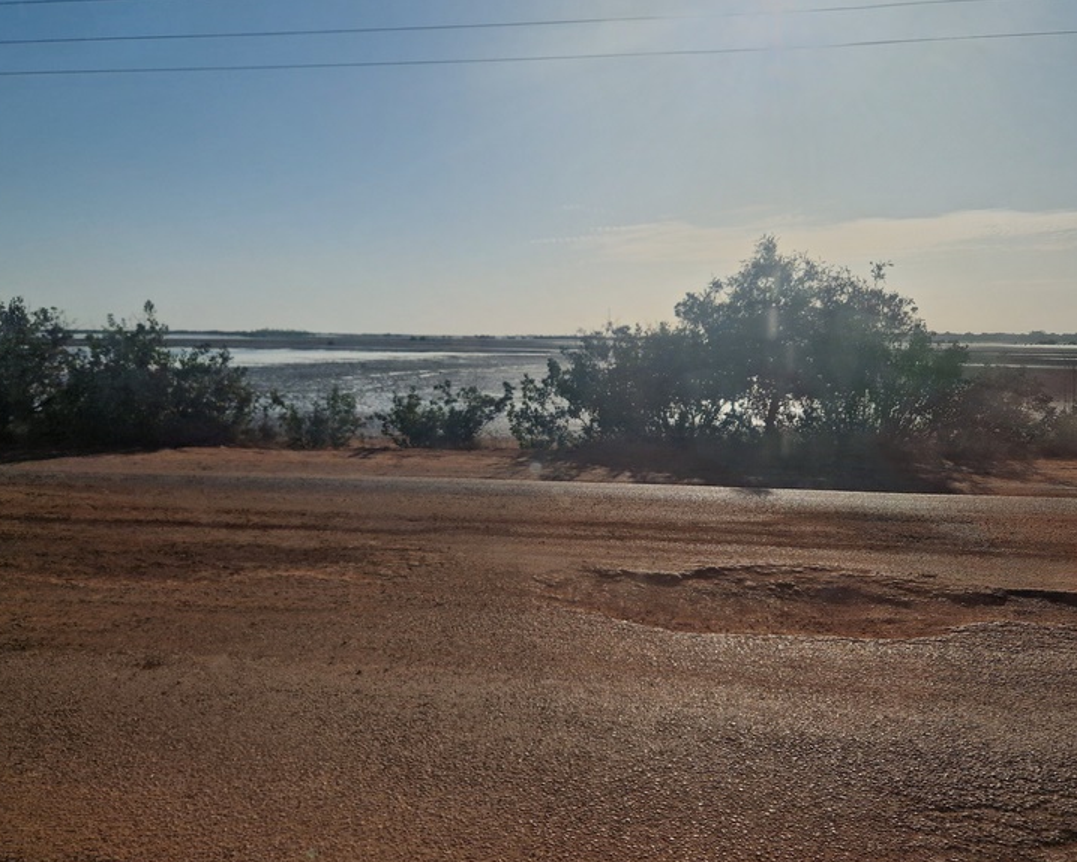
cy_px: 444
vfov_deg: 56.8
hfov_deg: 68.1
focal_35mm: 25
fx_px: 797
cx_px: 530
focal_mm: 5.4
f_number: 1.8
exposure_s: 1/10000
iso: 50
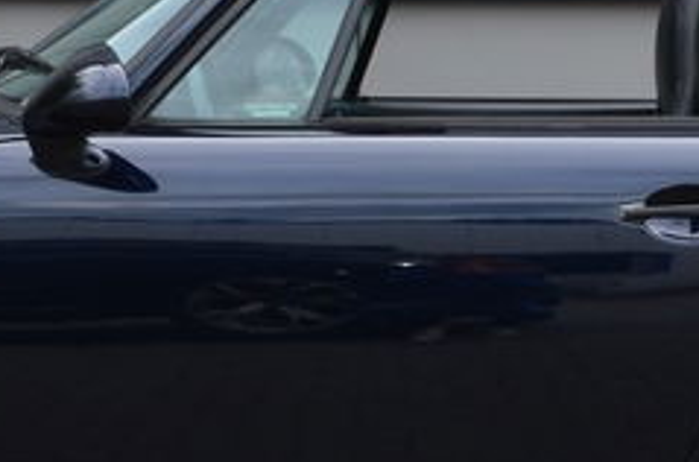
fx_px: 3234
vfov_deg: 8.2
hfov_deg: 12.3
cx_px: 427
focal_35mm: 167
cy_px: 108
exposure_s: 1/60
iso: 220
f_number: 10
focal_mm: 26
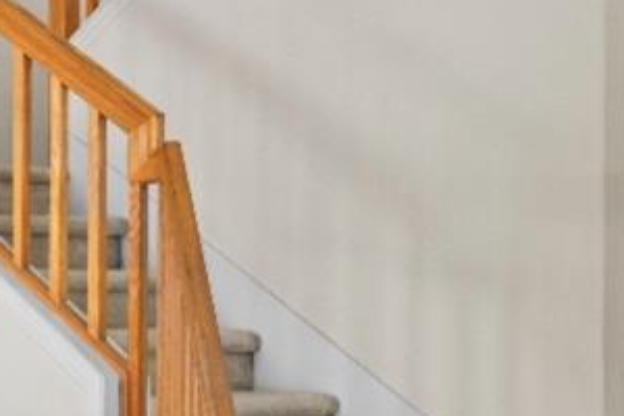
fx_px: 1473
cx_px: -466
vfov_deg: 15.8
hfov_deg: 18.9
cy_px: 401
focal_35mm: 85
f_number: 8
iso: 100
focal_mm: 17
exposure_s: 1
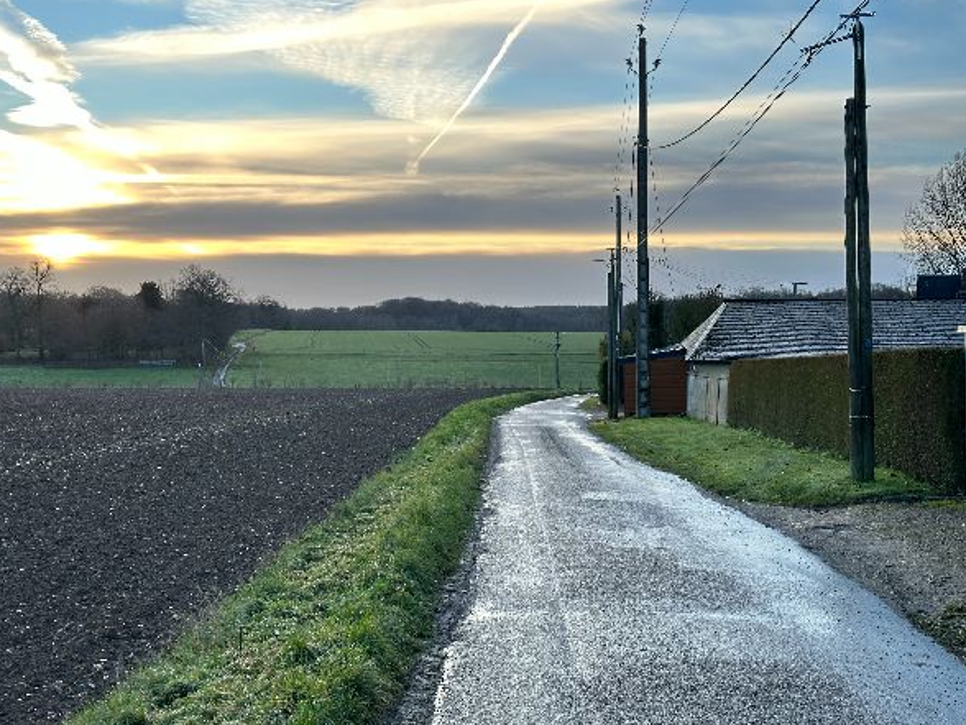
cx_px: 475
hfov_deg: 38.9
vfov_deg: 29.7
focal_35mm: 49
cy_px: 360
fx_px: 1367
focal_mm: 6.86
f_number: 1.78
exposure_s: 1/433
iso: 64
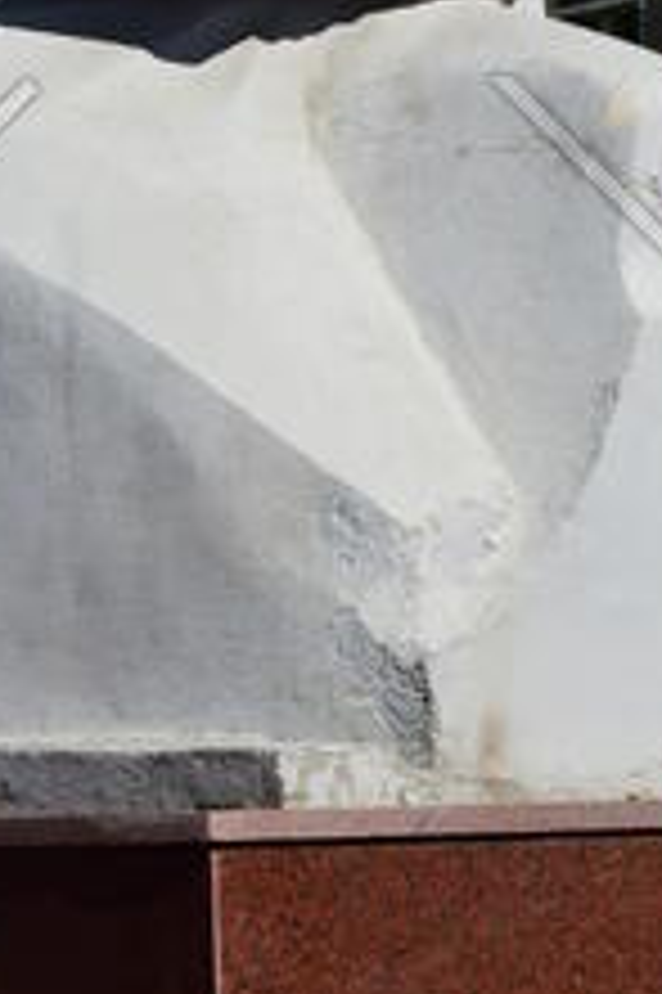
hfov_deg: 7.7
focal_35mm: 177
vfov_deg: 11.4
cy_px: -153
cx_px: 268
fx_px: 4898
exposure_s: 1/400
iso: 100
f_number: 10
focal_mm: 45
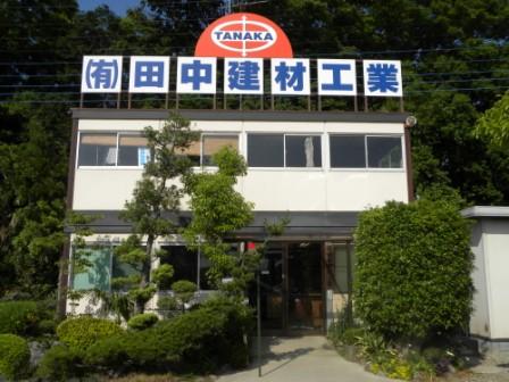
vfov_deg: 42.9
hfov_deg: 55.4
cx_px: 254
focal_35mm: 33
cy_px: 191
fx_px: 485
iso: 64
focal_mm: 5.9
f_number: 5.6
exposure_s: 1/410
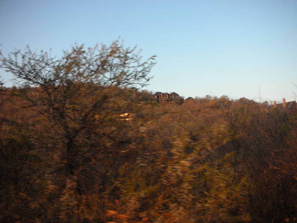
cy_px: 112
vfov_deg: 40.7
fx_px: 300
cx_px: 148
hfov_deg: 52.6
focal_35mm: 35
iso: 50
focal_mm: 5.8
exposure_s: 1/109
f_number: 3
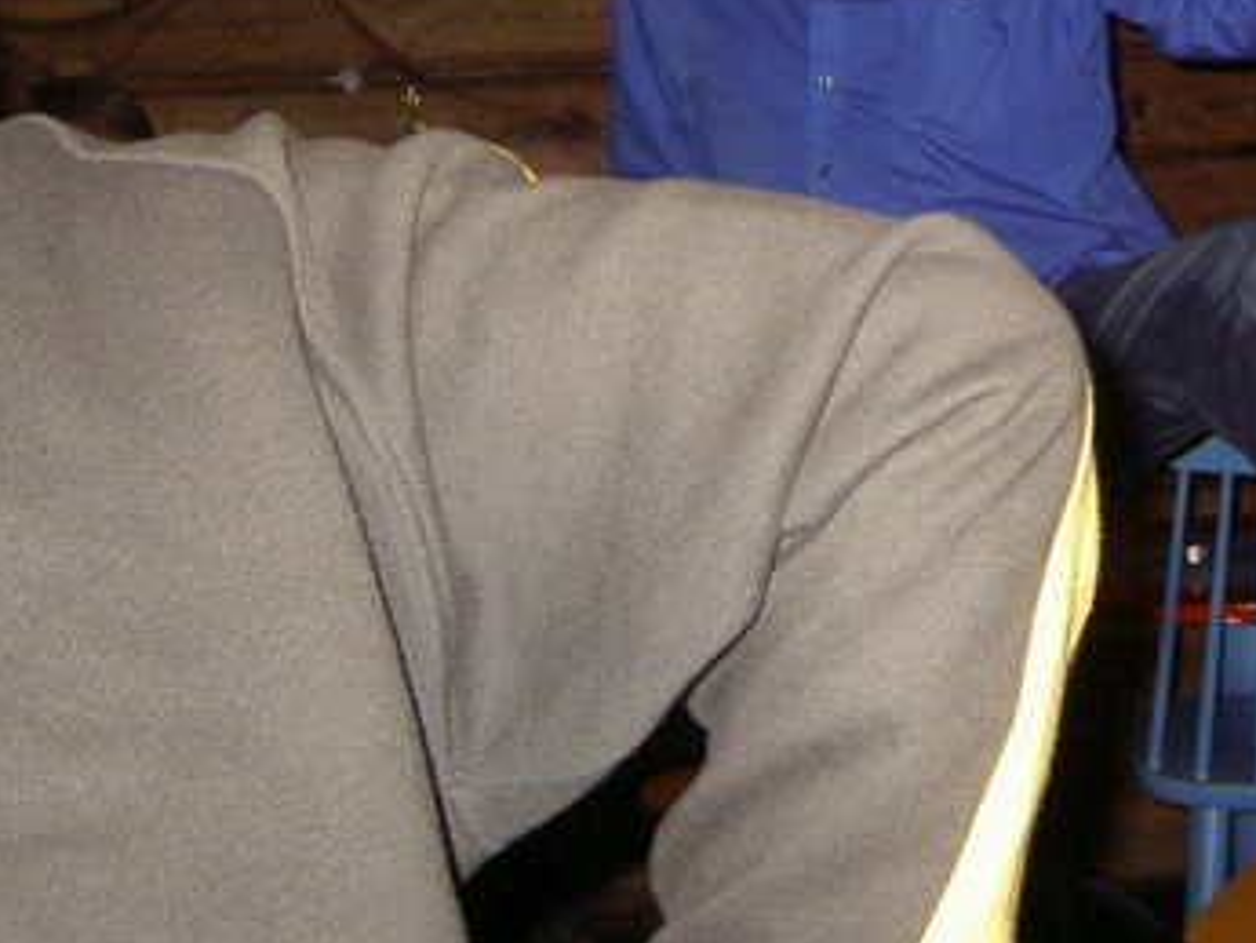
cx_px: 1205
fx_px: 2504
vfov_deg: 20.9
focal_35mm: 69
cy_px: 100
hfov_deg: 26.9
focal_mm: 5.6
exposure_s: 1/60
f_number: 2.8
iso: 200
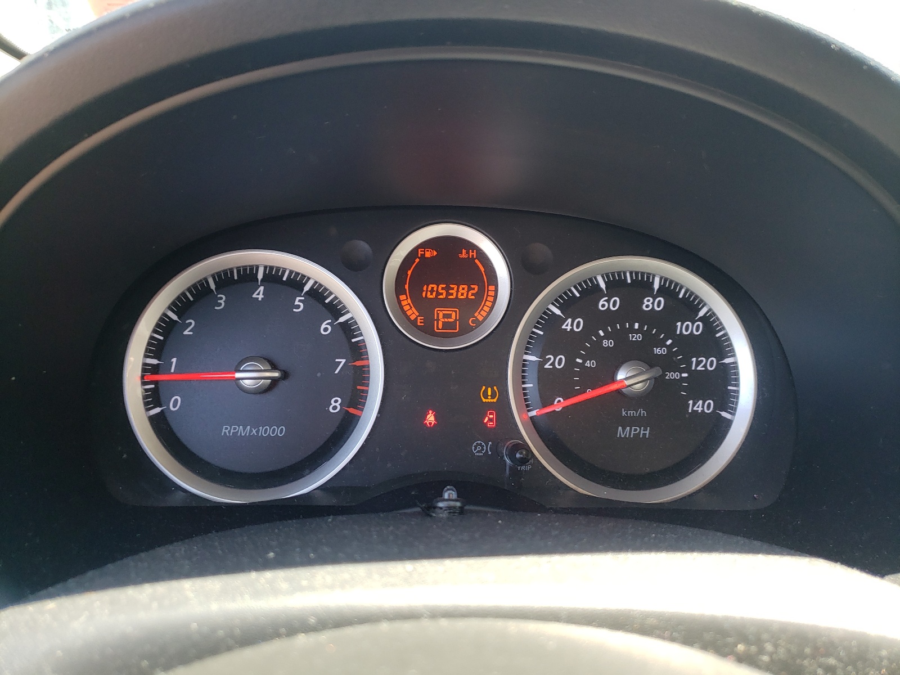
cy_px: 338
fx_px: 676
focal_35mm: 26
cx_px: 450
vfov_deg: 53.1
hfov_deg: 67.3
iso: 50
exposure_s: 1/132
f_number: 1.5
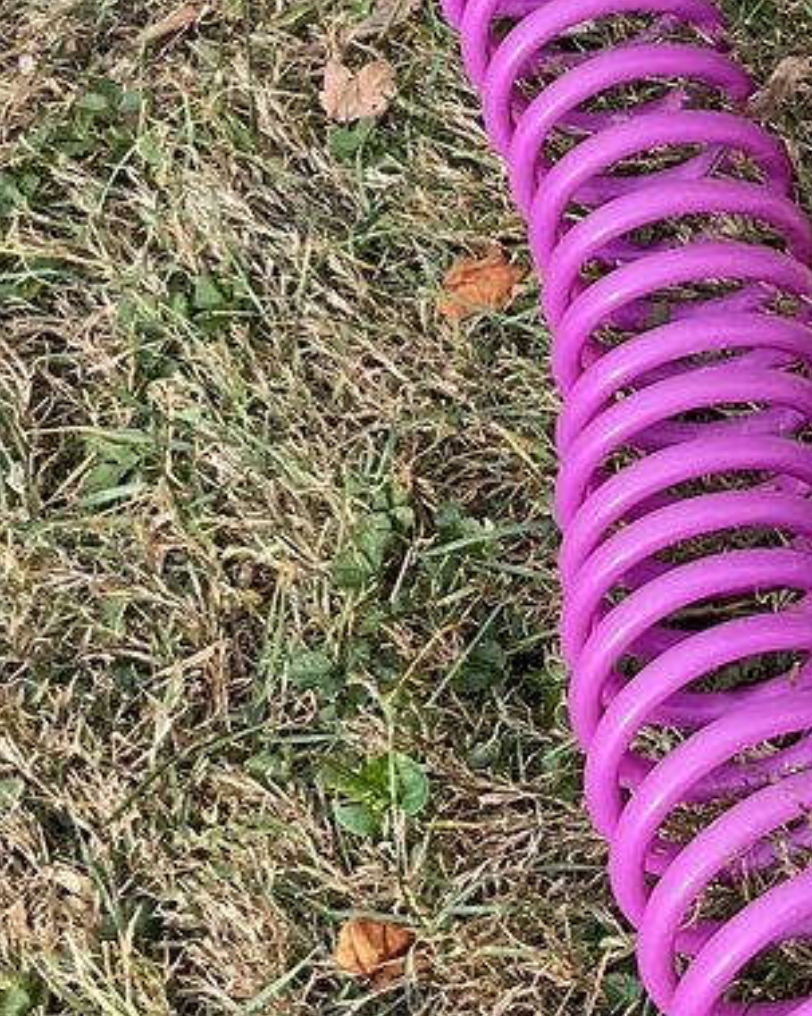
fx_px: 3396
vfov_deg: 16.9
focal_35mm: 113
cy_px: 221
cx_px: 1427
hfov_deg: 12.5
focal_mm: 3
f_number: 1.8
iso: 16
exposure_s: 1/428
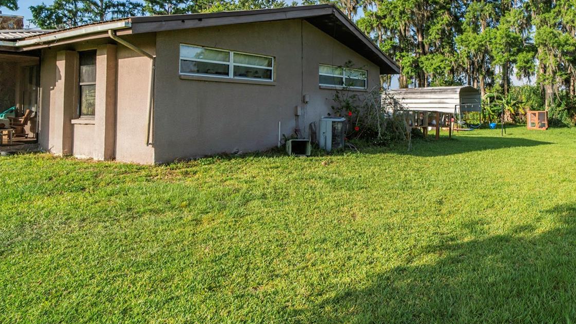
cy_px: 93
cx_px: 396
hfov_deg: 67.4
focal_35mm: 27
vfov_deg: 41.9
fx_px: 412
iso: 800
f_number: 7.1
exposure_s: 1/1250
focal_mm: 18
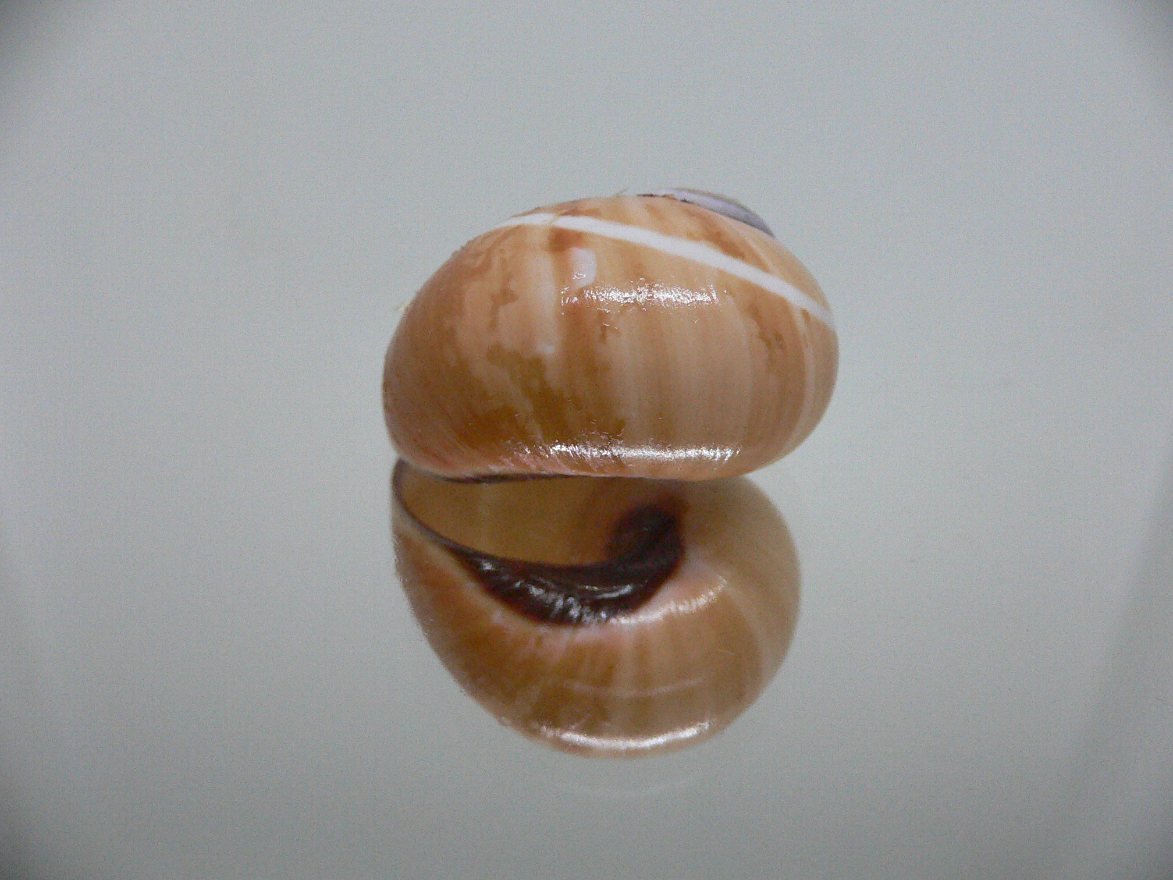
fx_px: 1186
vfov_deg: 40.7
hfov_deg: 52.6
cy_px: 440
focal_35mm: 35
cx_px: 586
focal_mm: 4.6
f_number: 2.8
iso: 200
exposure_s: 1/60
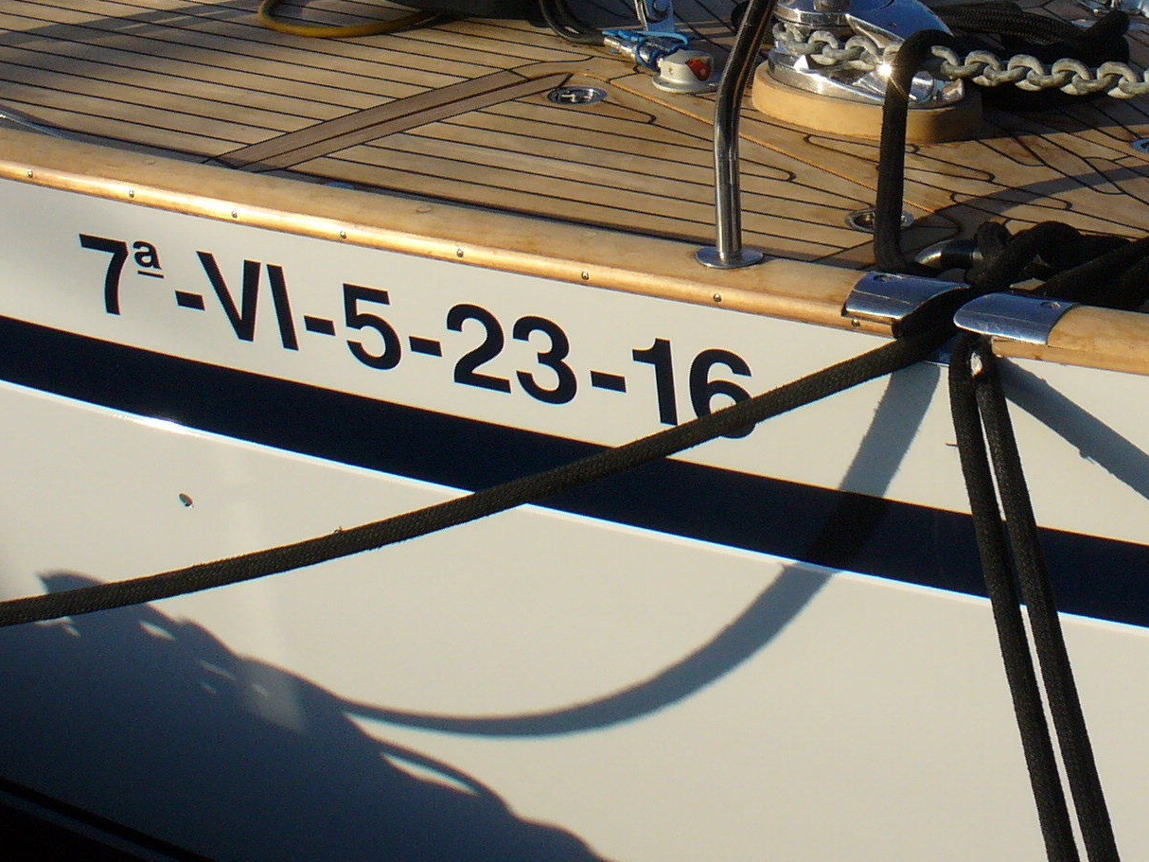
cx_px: 836
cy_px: 79
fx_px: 2590
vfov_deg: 18.6
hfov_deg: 24.8
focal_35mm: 78
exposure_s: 1/320
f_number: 5.6
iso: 80
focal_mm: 6.1
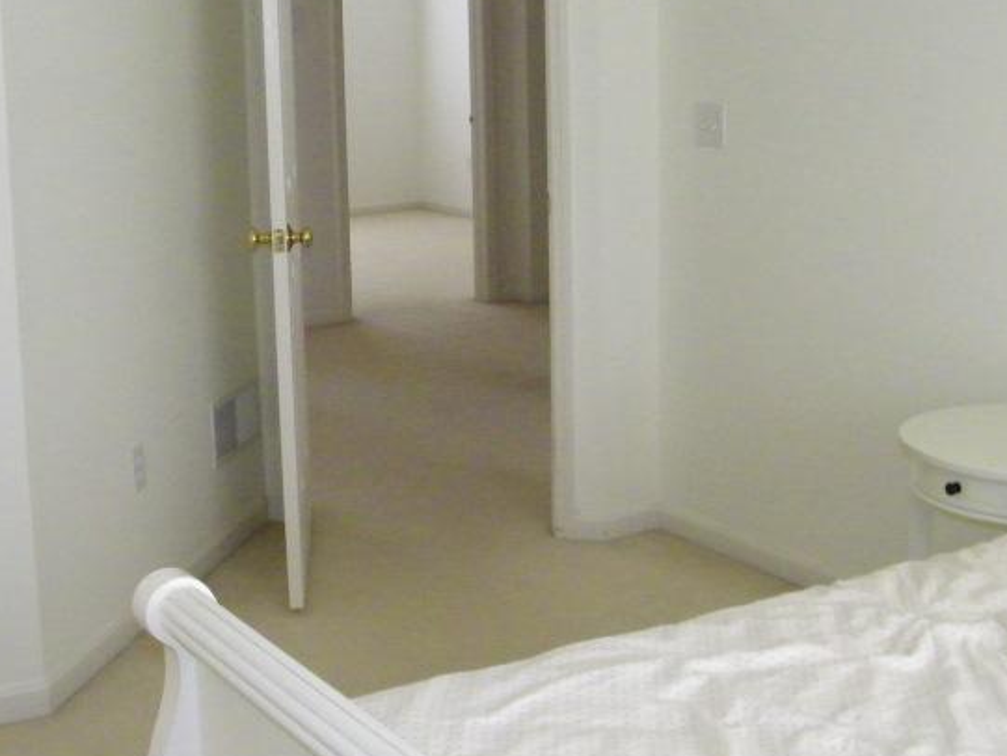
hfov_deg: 36.1
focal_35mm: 53
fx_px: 1542
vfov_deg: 27.5
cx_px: 432
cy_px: 307
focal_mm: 5
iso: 400
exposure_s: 1/30
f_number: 3.5
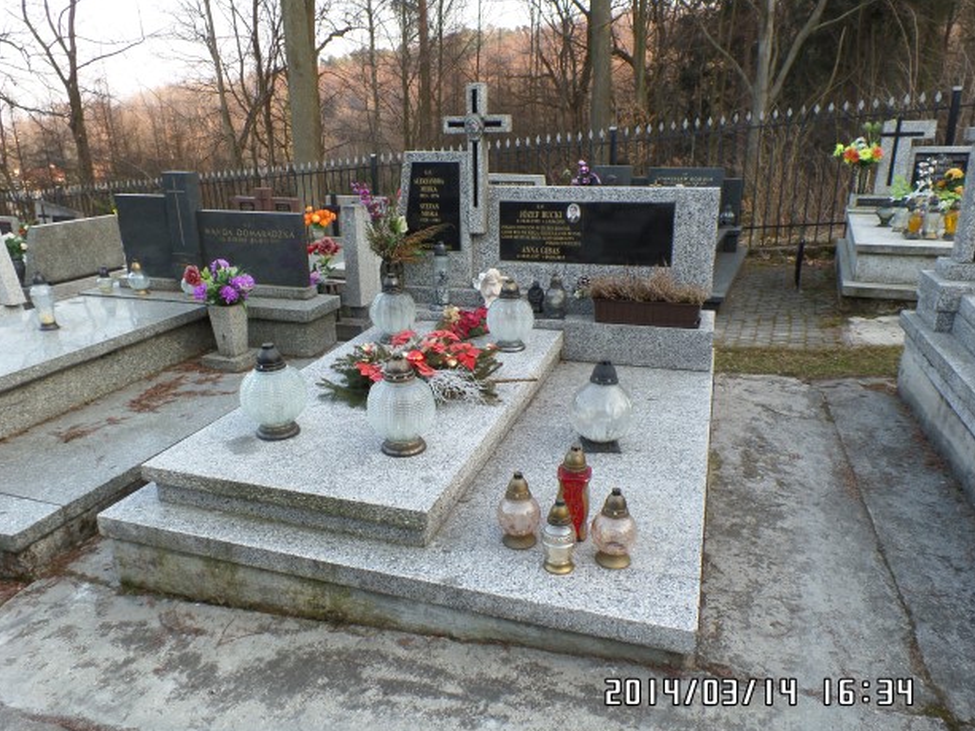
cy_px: 366
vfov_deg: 56.8
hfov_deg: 71.6
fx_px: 676
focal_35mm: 24
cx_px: 477
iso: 100
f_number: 3.5
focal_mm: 4.1
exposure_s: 1/90
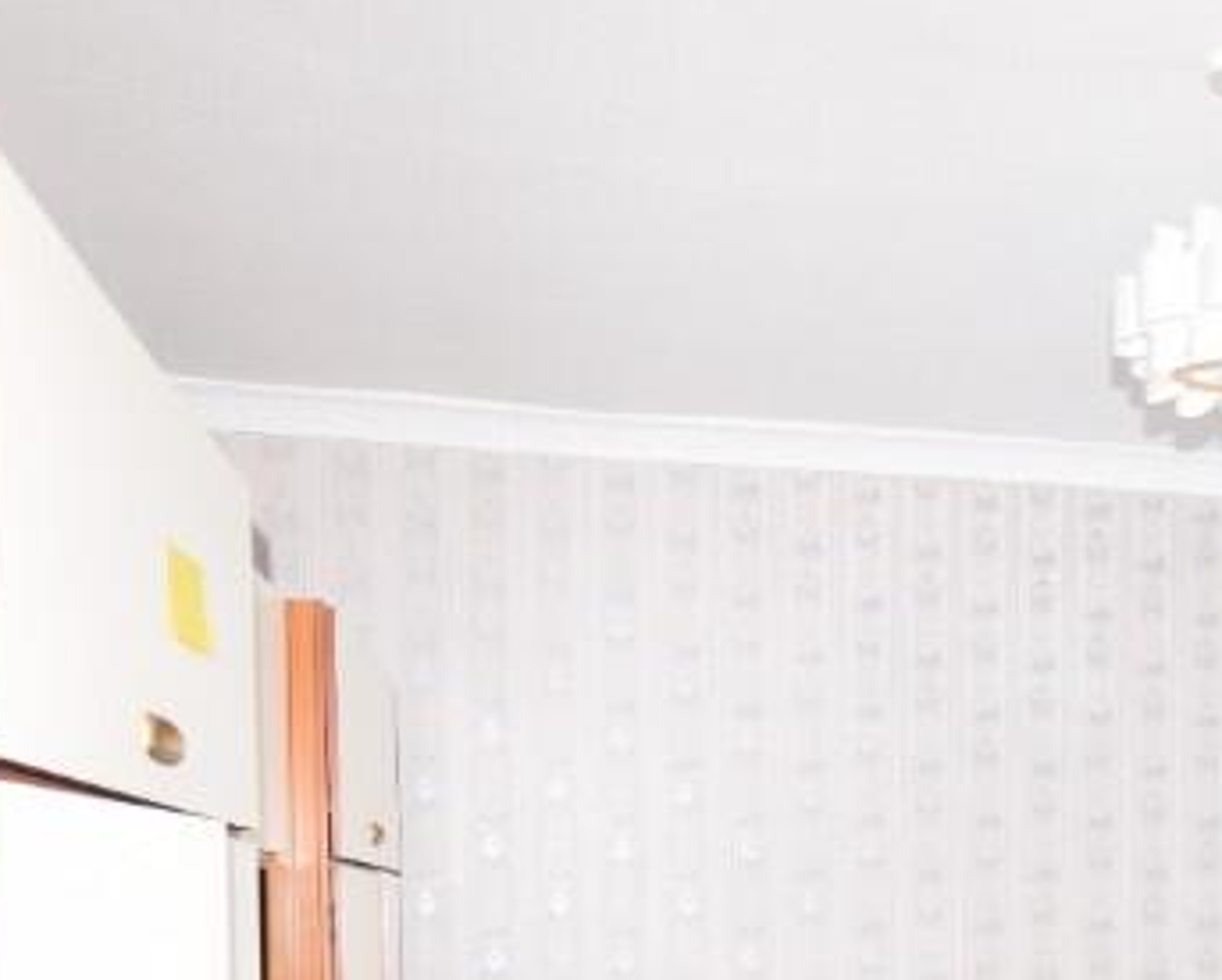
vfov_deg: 32.9
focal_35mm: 42
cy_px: 975
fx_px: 1520
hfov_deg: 41.3
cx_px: 1033
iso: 100
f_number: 3.5
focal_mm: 10
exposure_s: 1/60
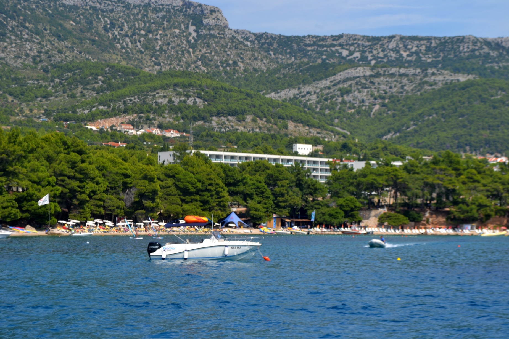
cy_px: 170
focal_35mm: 82
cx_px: 254
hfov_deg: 24.6
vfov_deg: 16.6
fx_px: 1166
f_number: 8
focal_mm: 55
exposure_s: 1/250
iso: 100
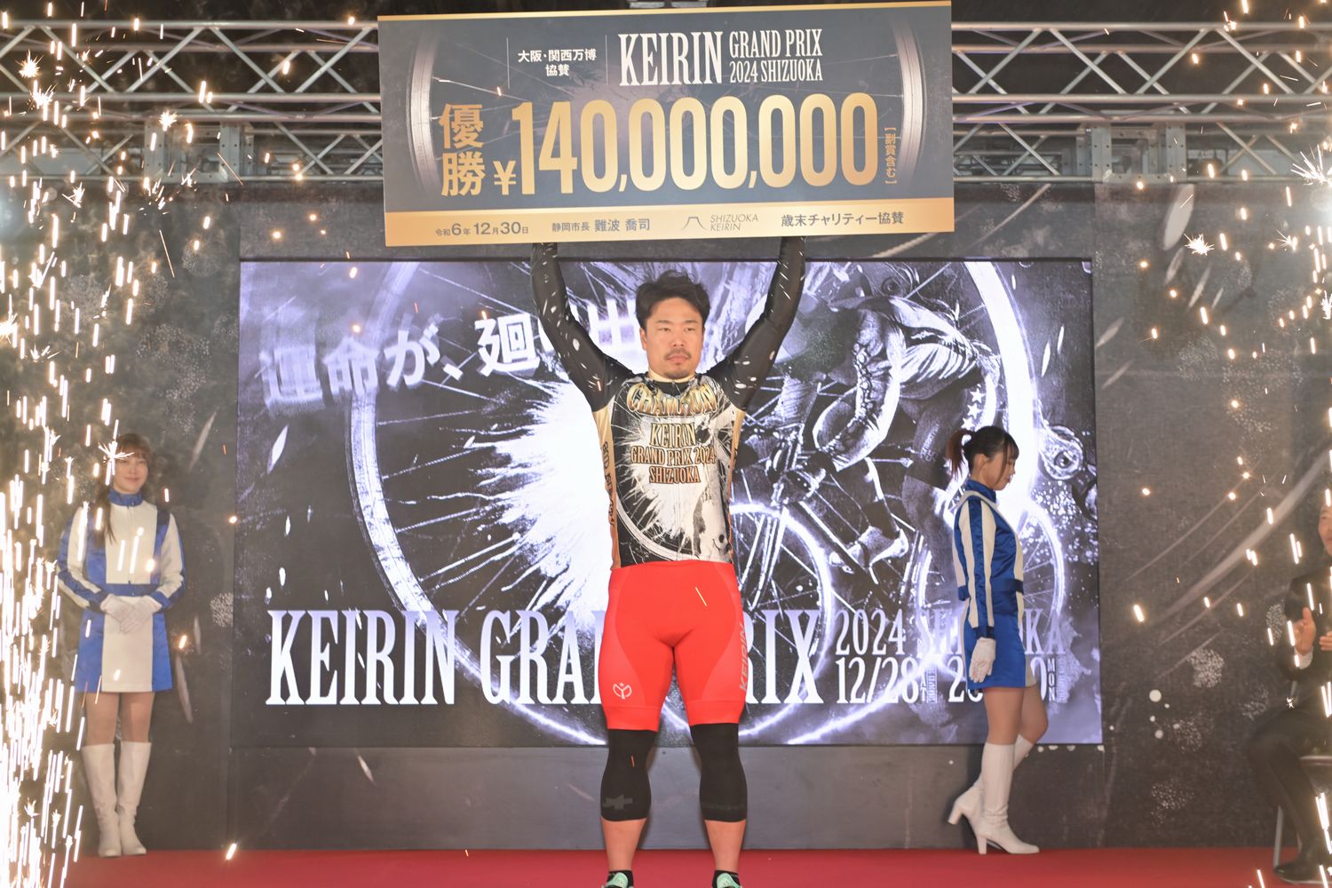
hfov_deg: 35.6
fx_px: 2072
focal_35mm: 56
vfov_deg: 24.2
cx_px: 666
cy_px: 444
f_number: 4.5
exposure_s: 1/160
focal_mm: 56
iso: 800
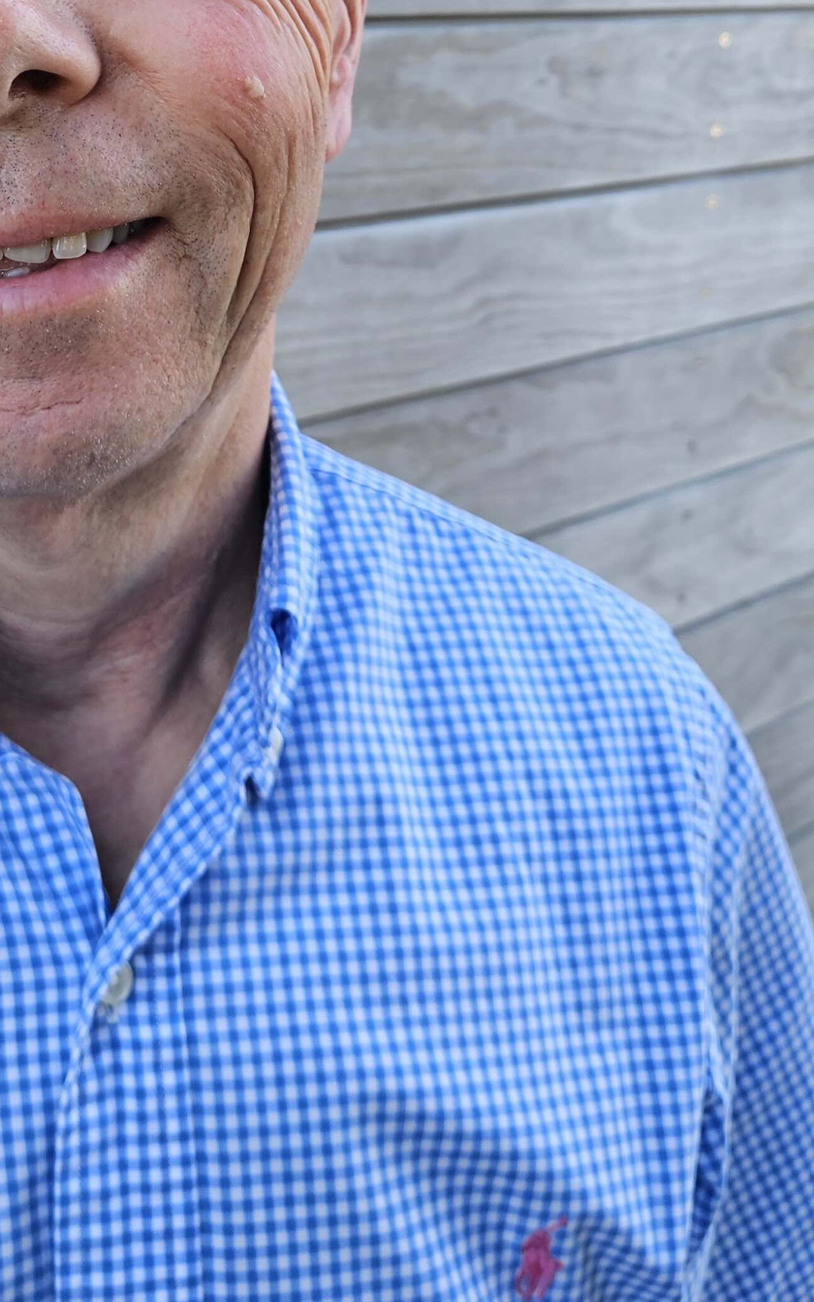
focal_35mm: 47
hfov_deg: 26.2
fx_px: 1668
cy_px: 258
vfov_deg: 40.8
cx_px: 34
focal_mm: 5.4
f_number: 1.8
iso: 32
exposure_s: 1/100
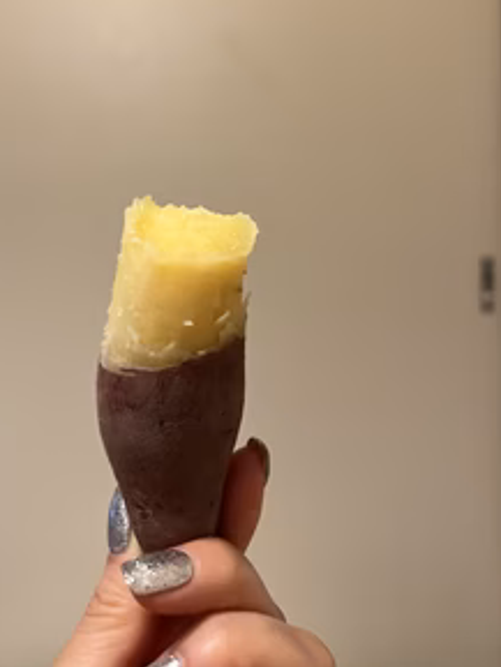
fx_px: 694
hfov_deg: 39.6
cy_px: 233
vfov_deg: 50.6
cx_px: 215
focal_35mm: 36
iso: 400
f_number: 1.6
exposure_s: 1/50
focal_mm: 5.1
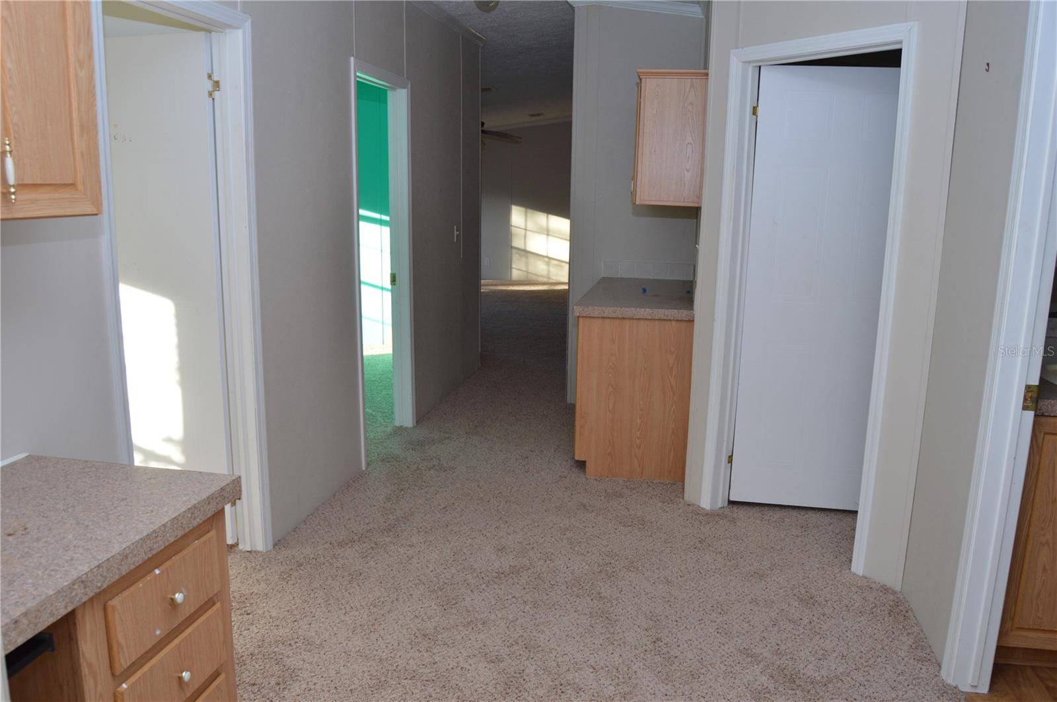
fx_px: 792
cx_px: 528
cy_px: 351
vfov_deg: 47.8
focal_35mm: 27
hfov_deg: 67.4
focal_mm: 18
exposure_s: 1/125
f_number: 5.6
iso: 400
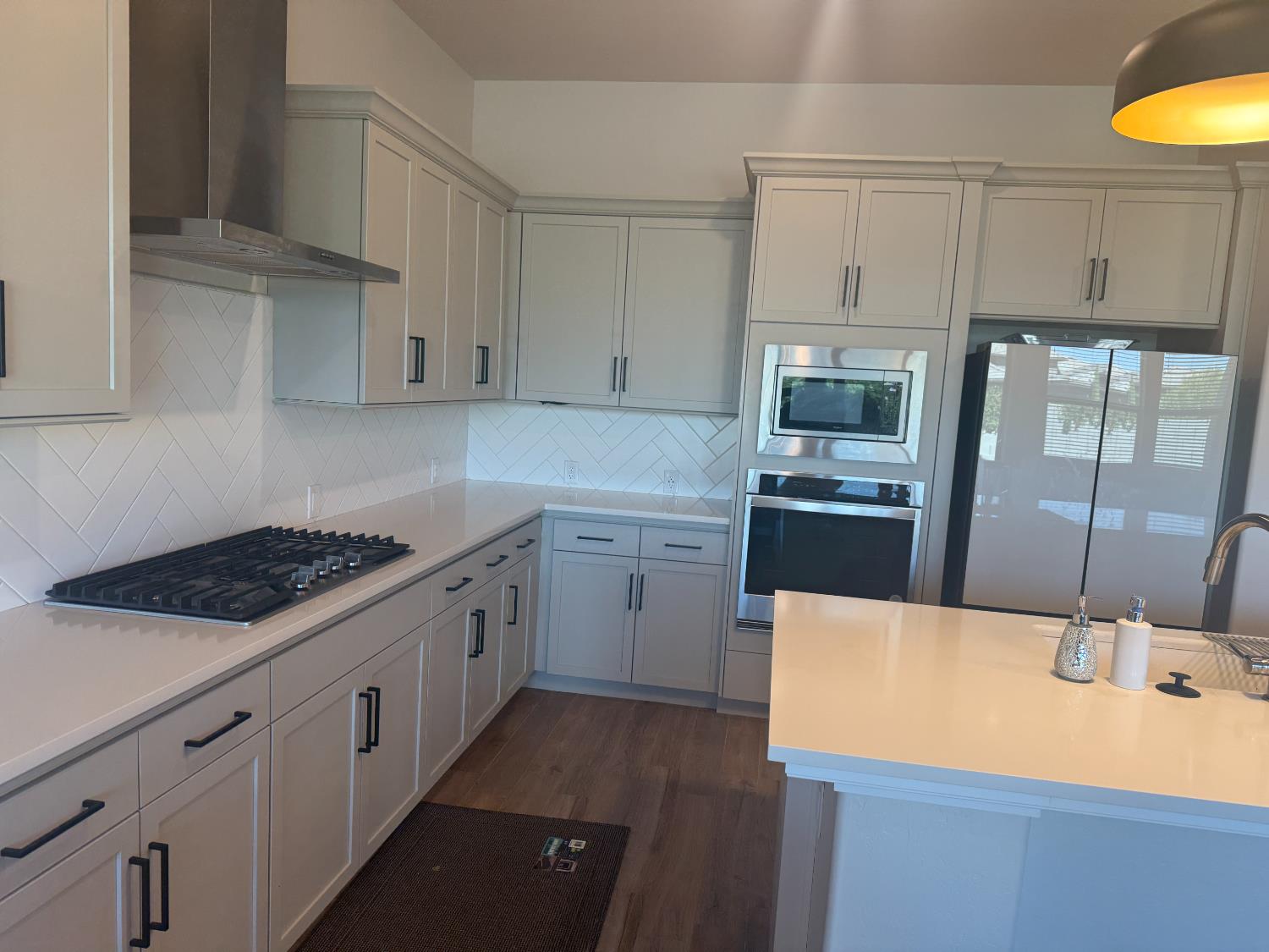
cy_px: 476
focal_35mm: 24
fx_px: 880
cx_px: 634
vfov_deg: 56.8
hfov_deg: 71.6
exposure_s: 1/120
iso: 100
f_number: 1.78
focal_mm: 6.76
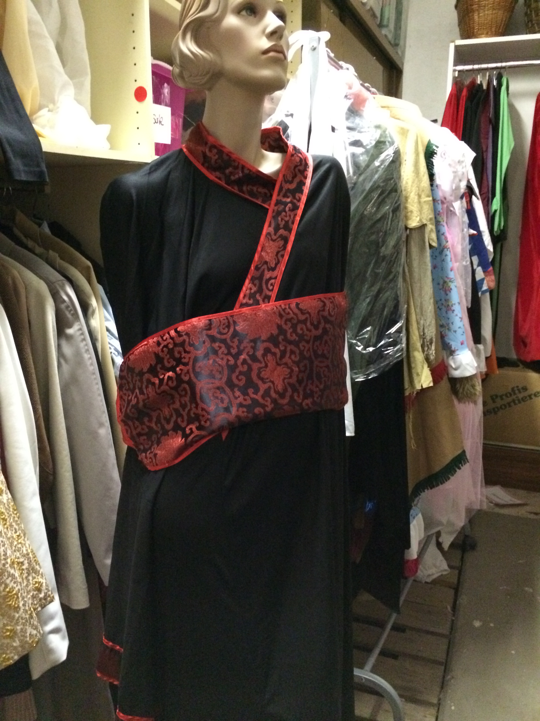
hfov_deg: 48.2
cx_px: 270
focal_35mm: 29
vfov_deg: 61.7
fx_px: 603
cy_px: 360
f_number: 2.2
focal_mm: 4.15
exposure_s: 1/17
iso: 800
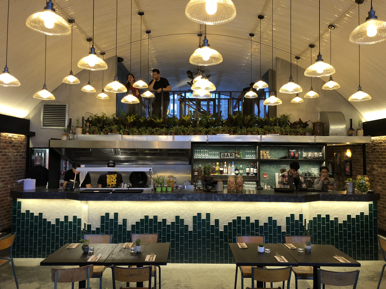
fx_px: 312
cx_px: 193
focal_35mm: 28
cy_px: 144
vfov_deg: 49.7
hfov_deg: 63.4
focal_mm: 4
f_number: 1.8
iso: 50
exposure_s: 1/17
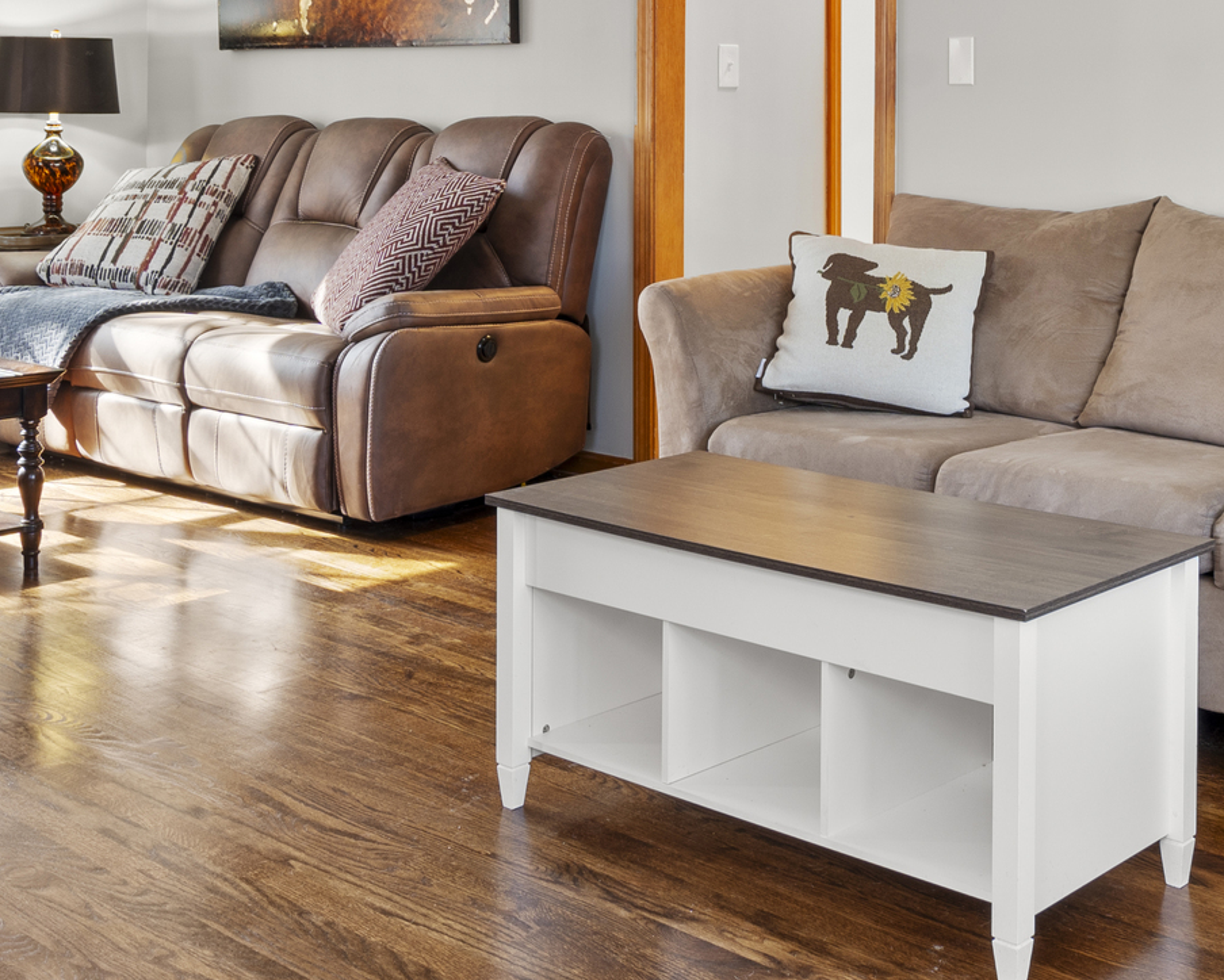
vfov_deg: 28.7
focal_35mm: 51
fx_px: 1848
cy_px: 119
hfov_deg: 36.2
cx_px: 839
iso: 200
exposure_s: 2.5
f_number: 9
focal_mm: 16
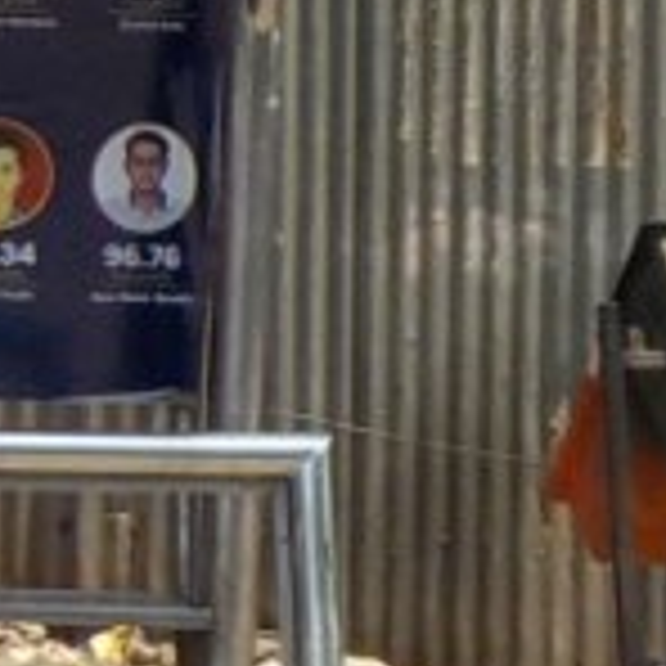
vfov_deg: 9.5
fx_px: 3983
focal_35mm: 183
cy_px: -27
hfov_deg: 8.8
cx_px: -864
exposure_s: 1/640
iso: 125
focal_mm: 4.1
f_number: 3.3
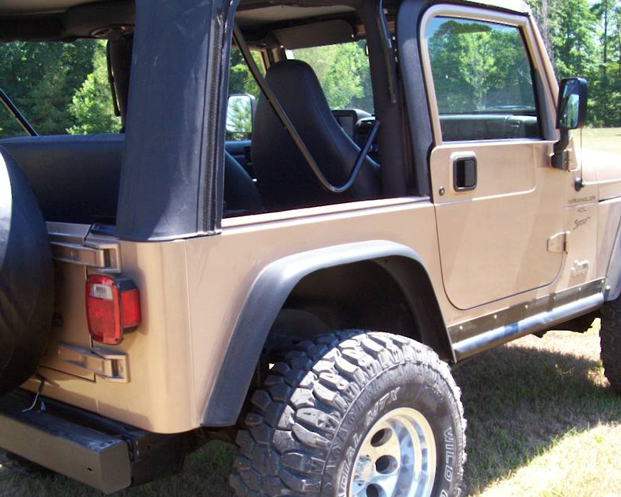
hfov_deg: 37.3
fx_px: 919
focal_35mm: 50
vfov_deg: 30.2
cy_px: 308
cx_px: 311
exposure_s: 1/231
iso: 80
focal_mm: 5.6
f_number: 2.7
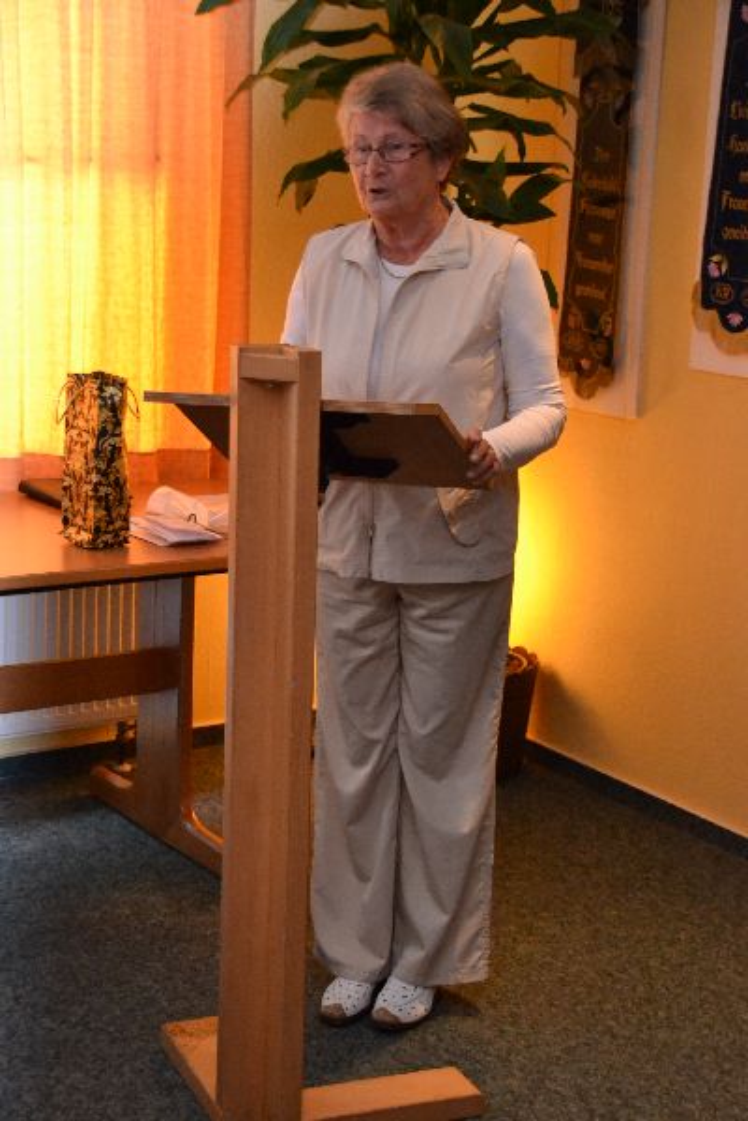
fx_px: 2337
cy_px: 560
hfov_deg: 18.2
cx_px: 374
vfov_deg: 27.0
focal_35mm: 75
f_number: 4.8
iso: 3200
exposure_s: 1/60
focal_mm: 50
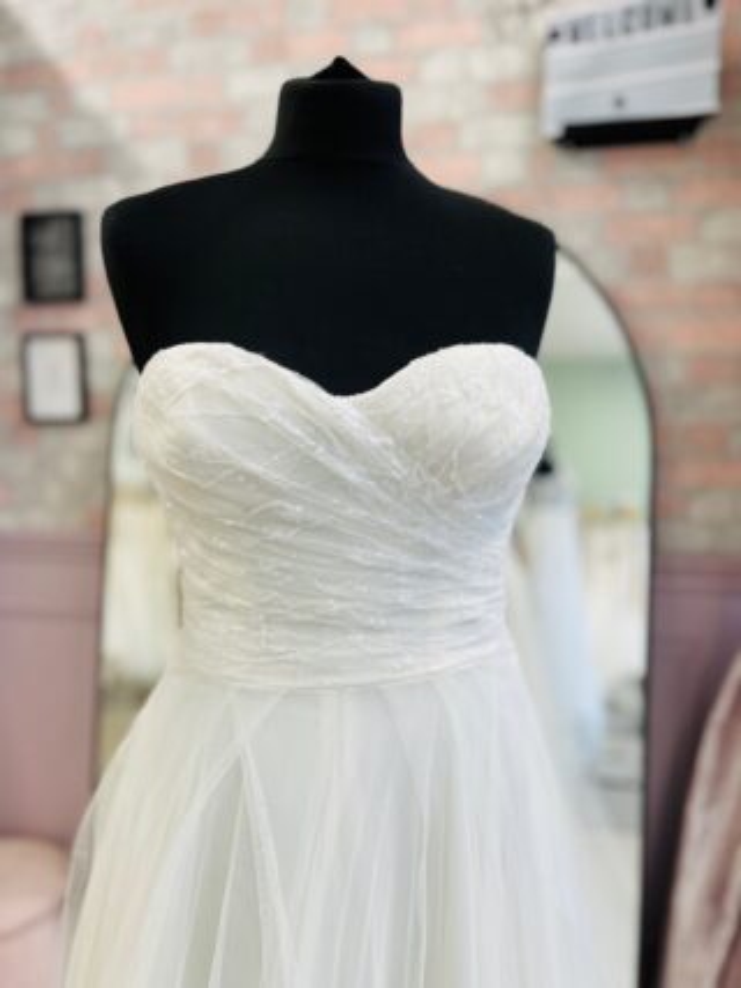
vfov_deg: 67.3
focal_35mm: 26
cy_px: 494
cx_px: 370
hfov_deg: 53.0
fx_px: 742
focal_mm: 5.1
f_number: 1.6
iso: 80
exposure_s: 1/100
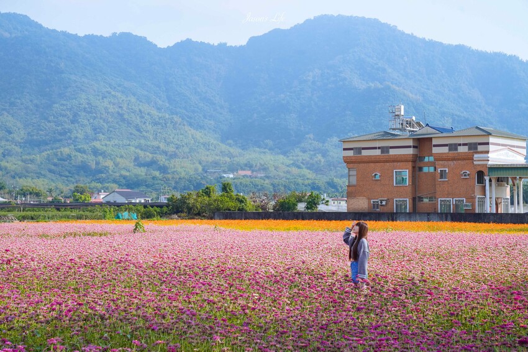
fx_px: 1026
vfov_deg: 19.4
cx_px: 264
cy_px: 176
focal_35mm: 70
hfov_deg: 28.9
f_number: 7.1
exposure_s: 1/160
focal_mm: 70
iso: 100
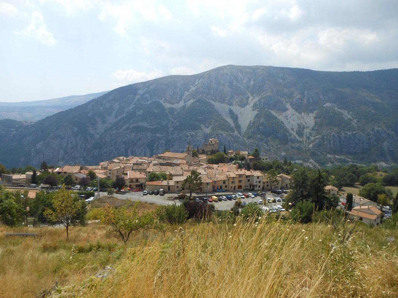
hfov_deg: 69.4
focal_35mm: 25
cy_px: 149
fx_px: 287
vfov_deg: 54.9
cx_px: 199
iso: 80
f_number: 3.2
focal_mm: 4.5
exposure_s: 1/1250
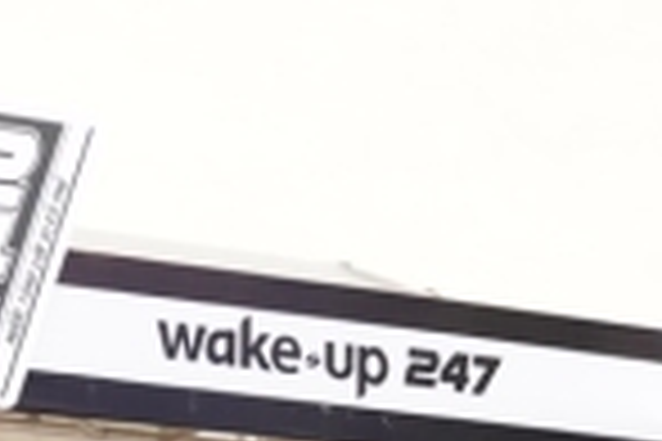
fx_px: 2873
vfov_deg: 8.2
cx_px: 77
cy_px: 970
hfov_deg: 13.0
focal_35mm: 156
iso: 160
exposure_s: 1/125
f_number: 5.6
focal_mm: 33.7
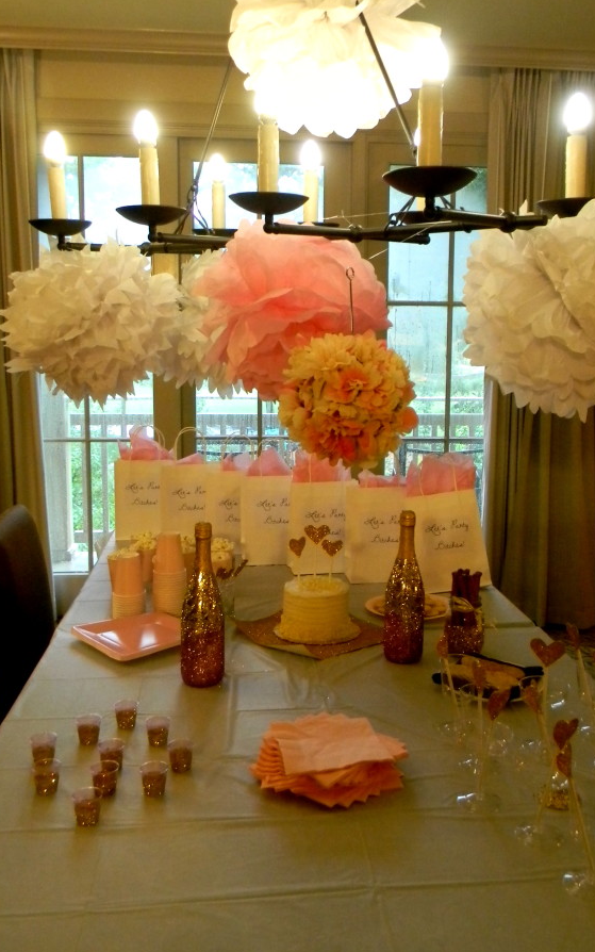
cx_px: 346
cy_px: 447
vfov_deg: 56.7
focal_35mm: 34
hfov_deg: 37.2
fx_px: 882
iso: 400
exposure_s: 1/10.7
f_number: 3.5
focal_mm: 5
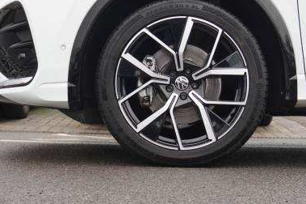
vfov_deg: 16.8
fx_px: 688
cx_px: 157
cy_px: 58
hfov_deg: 25.1
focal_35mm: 81
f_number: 5
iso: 200
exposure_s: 1/60
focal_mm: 32
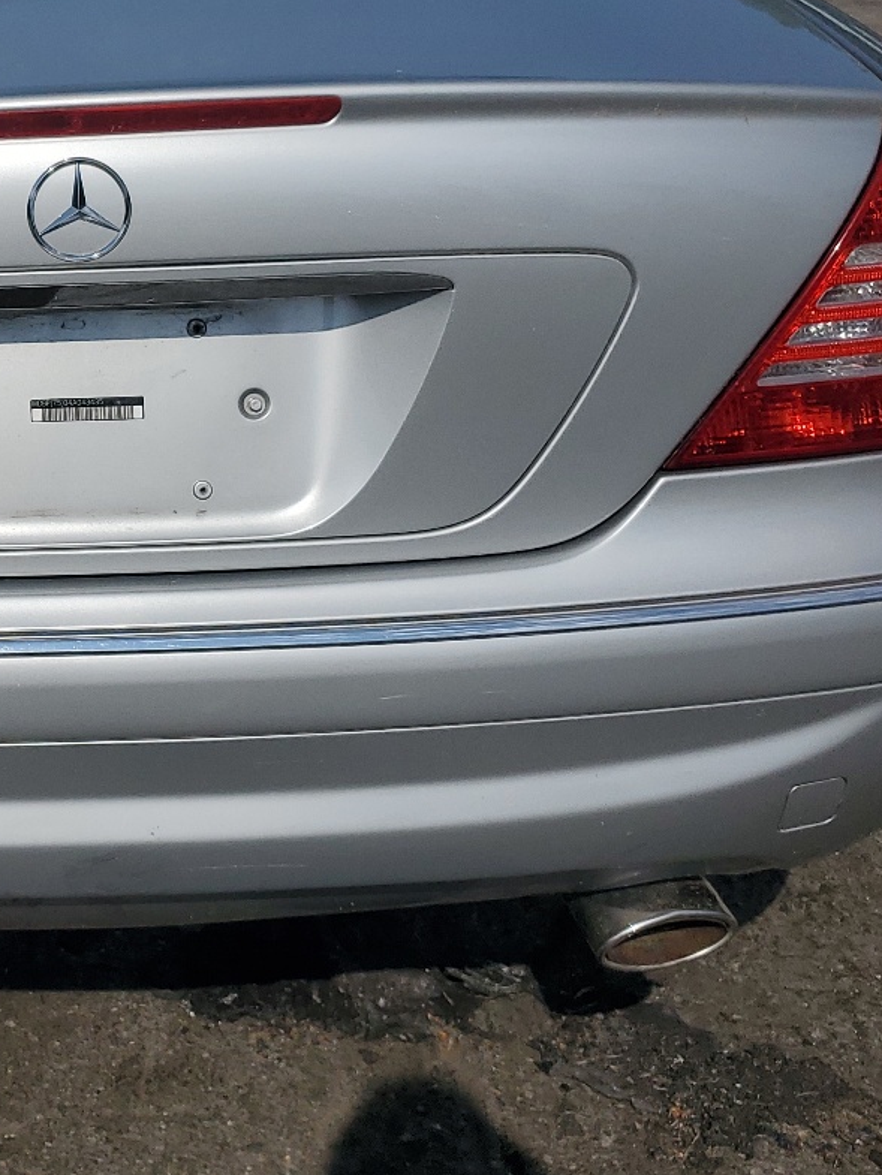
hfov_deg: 25.8
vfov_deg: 35.8
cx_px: -46
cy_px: 383
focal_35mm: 53
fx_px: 1800
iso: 52
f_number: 1.5
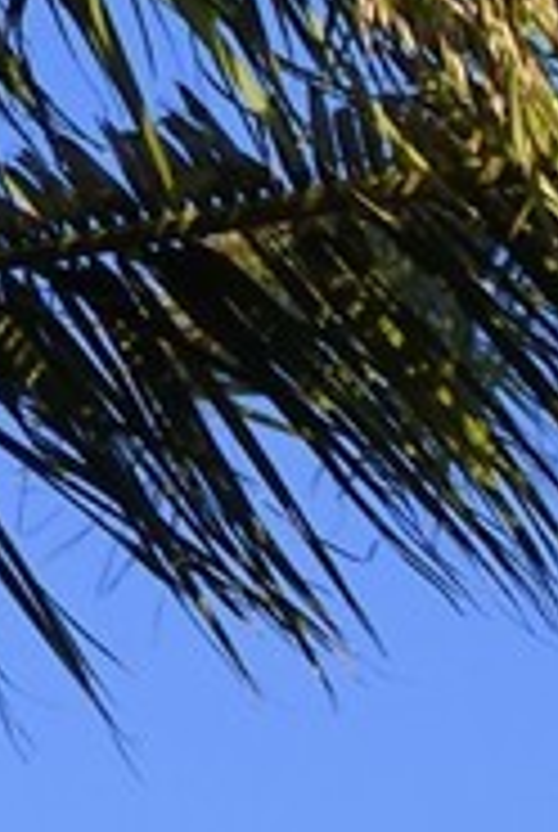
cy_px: -1412
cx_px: -2655
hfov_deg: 4.9
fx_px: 4794
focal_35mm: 207
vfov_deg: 8.7
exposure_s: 1/250
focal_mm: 24
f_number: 8
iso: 200
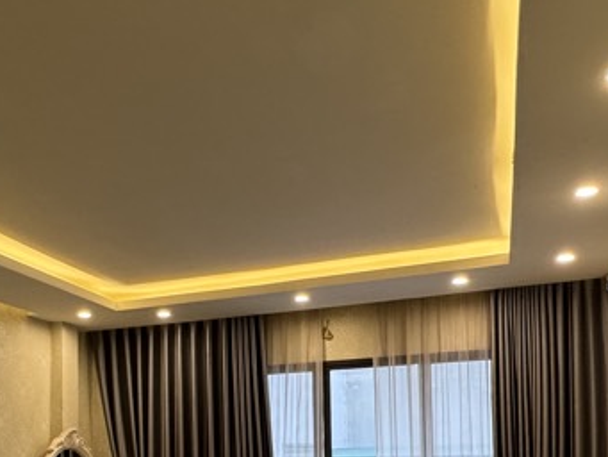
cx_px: 203
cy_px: 436
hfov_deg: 44.1
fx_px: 738
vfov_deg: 32.2
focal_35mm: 42
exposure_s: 1/100
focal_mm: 2.22
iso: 250
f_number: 2.2
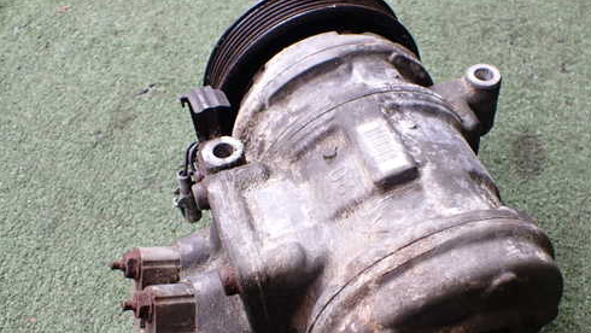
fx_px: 627
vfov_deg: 29.5
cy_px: 220
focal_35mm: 40
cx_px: 321
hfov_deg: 50.4
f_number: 2.3
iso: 250
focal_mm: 5.4
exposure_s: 1/125
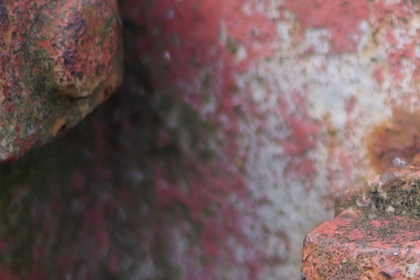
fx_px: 3499
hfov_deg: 6.7
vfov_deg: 4.5
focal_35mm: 300
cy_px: -172
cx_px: 754
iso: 200
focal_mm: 40
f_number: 2
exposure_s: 1/1000
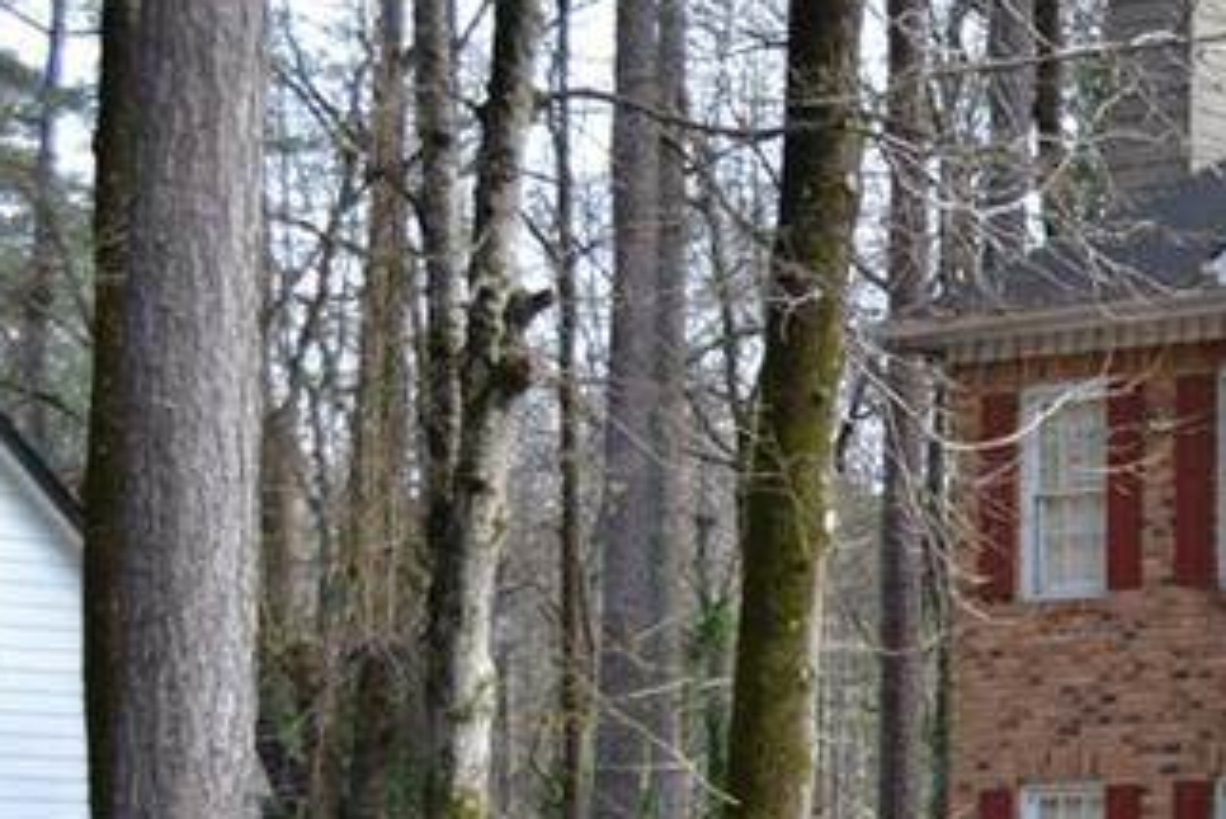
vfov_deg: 11.0
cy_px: 792
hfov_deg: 15.3
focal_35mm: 124
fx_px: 4225
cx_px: 1847
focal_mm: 26
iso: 125
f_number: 5.6
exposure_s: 1/125
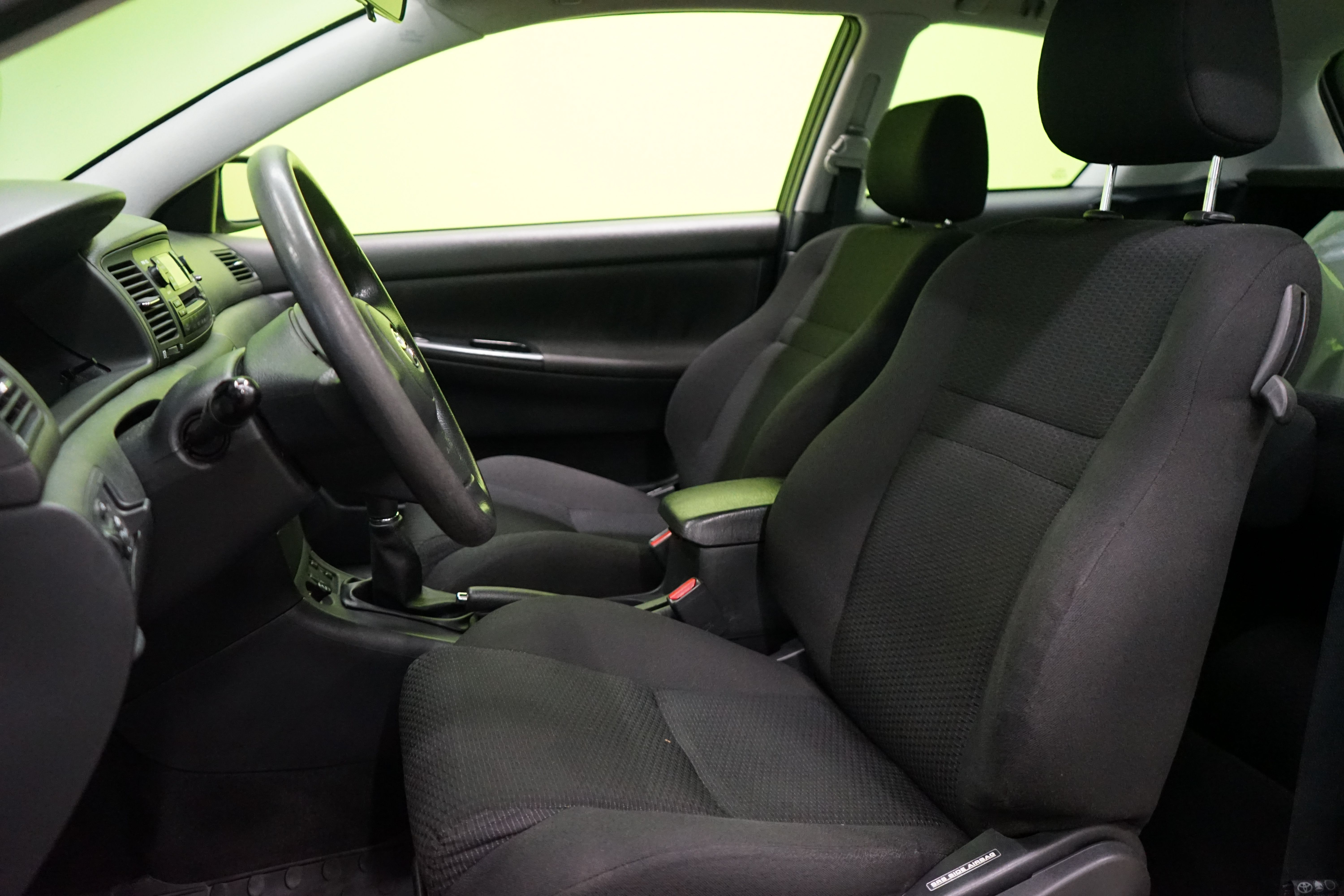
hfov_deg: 65.5
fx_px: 1045
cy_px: 448
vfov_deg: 46.4
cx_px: 672
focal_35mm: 28
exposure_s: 1/160
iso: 5000
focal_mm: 28
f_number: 3.5
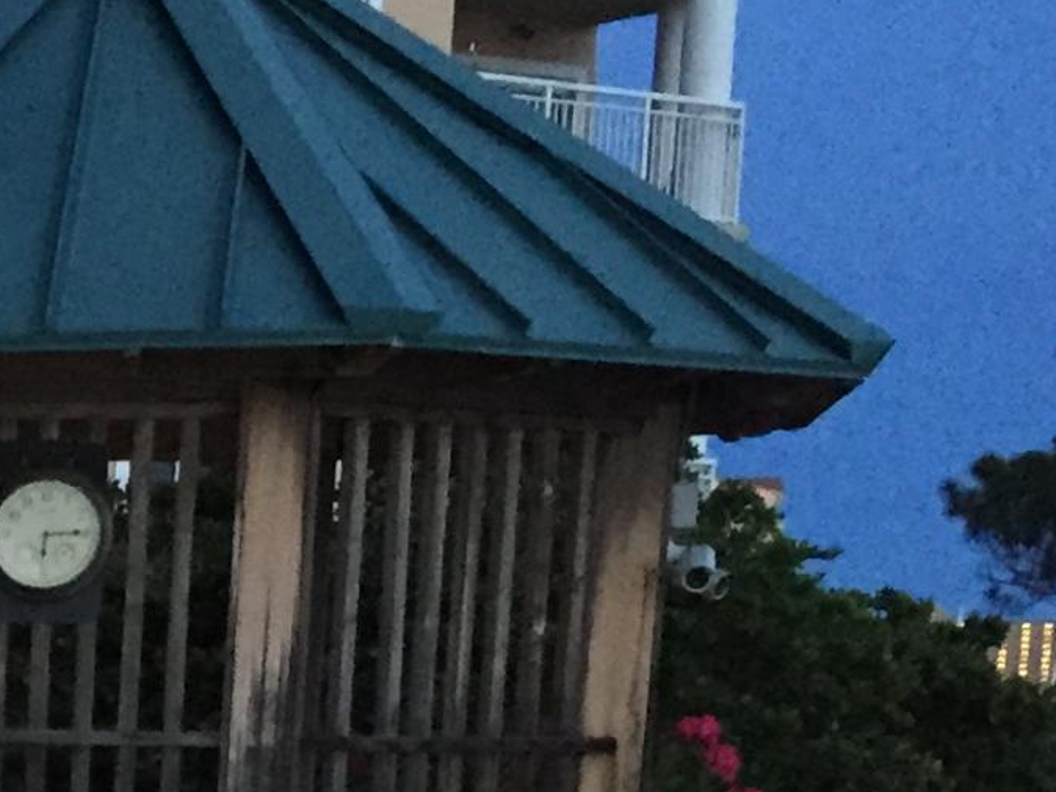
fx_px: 3937
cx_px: -691
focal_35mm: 129
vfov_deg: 10.9
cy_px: 1321
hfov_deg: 14.0
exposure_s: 1/30
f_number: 2.2
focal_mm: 4.15
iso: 200
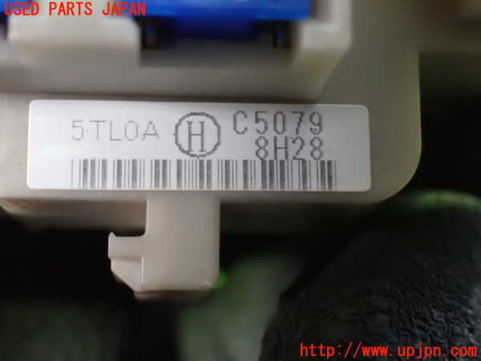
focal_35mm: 62
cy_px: 180
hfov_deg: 31.2
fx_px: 862
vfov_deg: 23.7
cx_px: 240
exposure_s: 1/20
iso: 1600
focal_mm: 11.09
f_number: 3.6
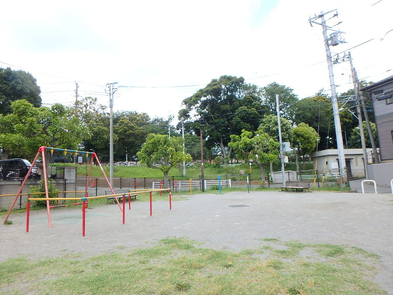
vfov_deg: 63.4
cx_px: 196
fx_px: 238
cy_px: 148
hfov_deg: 79.0
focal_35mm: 21
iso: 125
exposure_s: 1/400
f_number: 3.5
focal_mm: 3.7
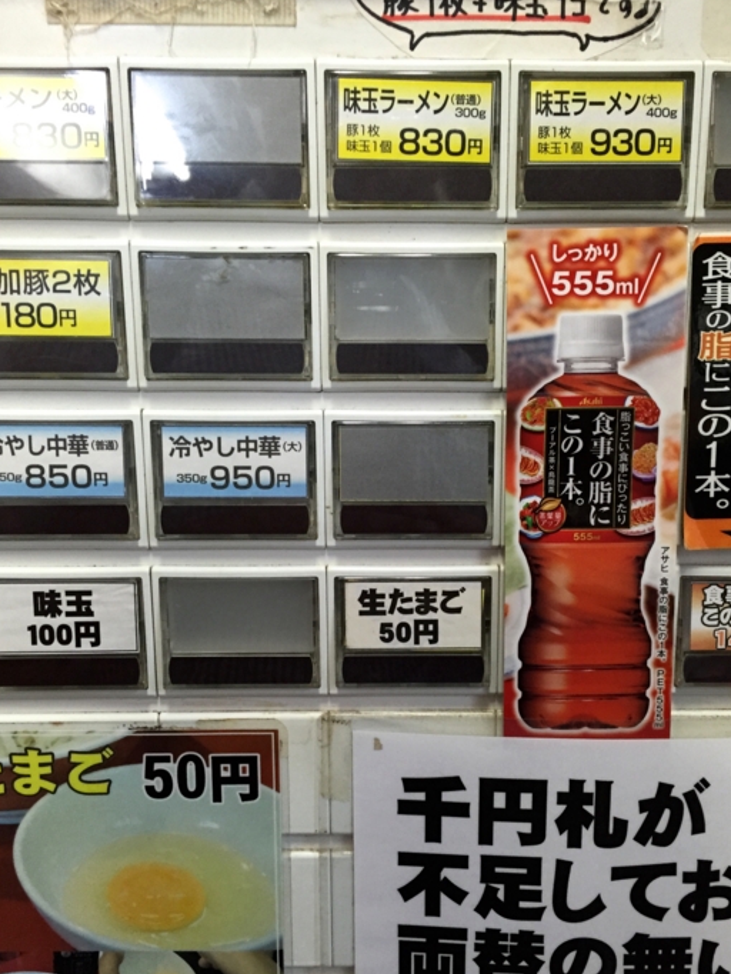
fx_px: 957
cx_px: 413
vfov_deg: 53.9
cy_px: 518
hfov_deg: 41.7
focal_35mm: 34
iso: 125
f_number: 2.2
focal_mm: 4.15
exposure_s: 1/30
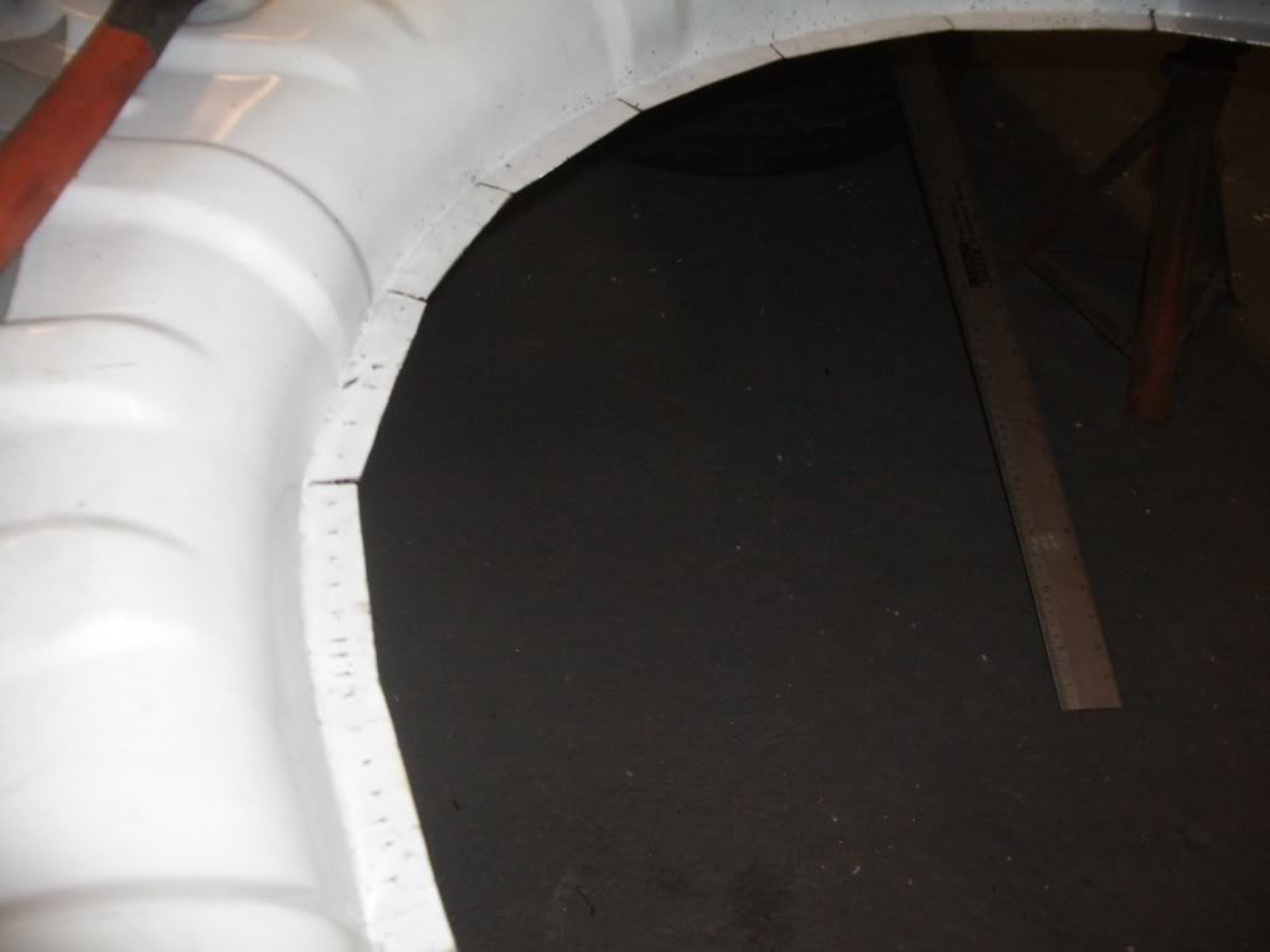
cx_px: 635
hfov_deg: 52.6
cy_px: 476
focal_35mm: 35
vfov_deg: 40.7
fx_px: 1284
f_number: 2.6
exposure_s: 1/60
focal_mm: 5.8
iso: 200
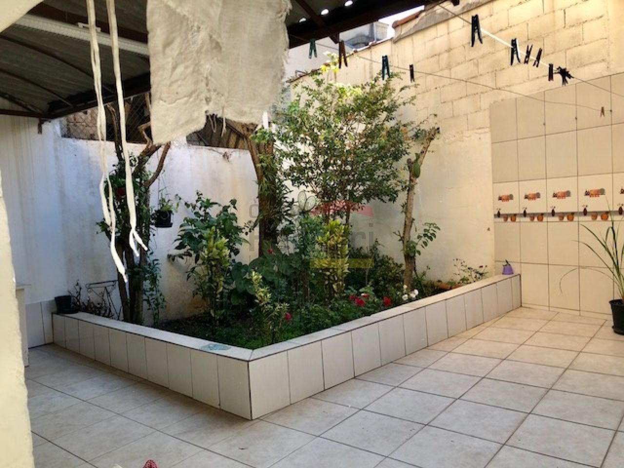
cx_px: 312
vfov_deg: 49.7
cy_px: 234
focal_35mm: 28
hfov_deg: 63.4
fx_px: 505
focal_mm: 3.99
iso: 20
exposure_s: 1/222
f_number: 1.8
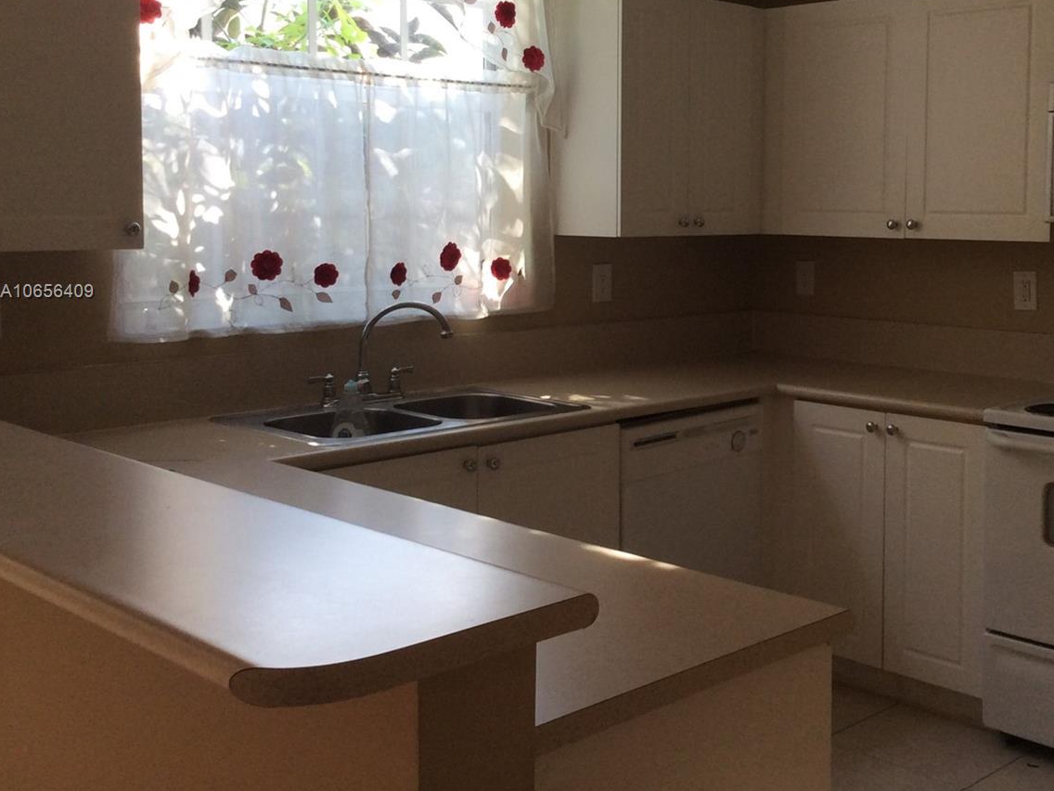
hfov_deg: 41.6
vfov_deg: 32.0
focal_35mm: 45
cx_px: 689
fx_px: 1370
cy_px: 292
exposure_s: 1/60
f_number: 2.4
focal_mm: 3.3
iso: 40
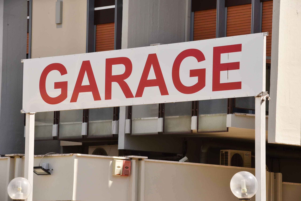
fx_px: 1506
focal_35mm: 180
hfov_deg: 11.4
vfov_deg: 7.6
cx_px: 150
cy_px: 100
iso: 400
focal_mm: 180
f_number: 16
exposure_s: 1/250
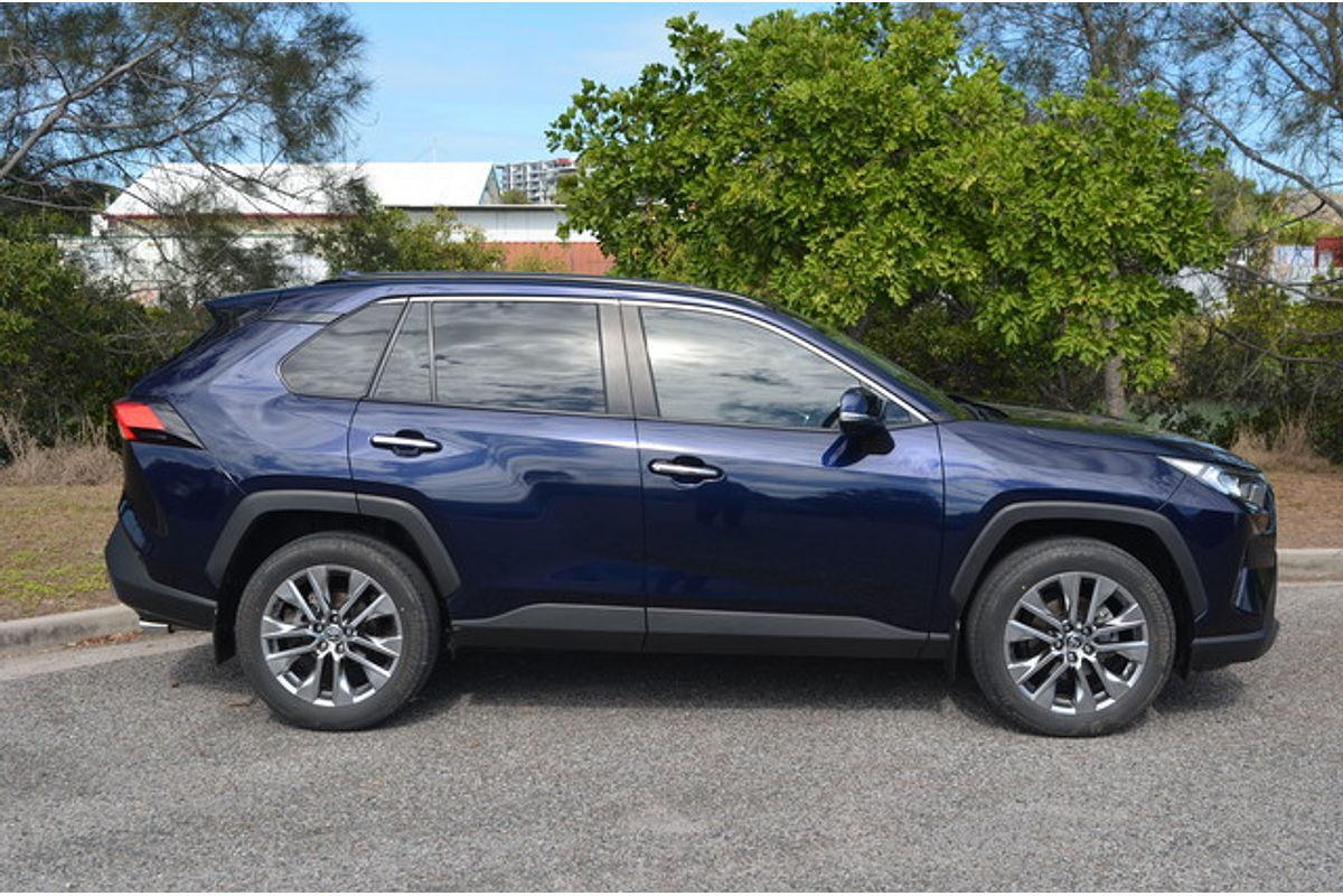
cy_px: 448
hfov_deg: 51.3
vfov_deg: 35.5
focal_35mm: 38
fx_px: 1399
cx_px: 672
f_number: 8
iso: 110
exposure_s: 1/250
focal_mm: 25
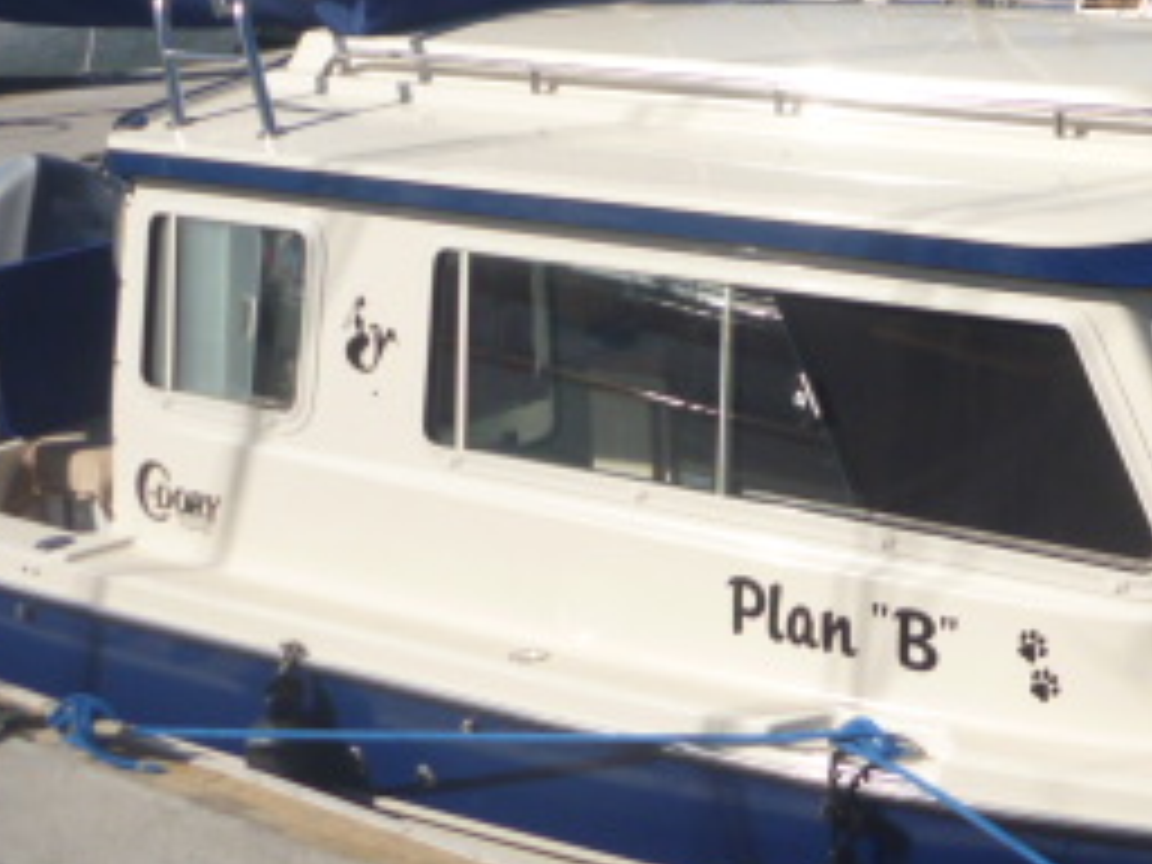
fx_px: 2330
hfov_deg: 26.9
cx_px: 1012
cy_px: 130
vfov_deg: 20.7
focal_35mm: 70
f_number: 10
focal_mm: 4.9
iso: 80
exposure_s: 1/160
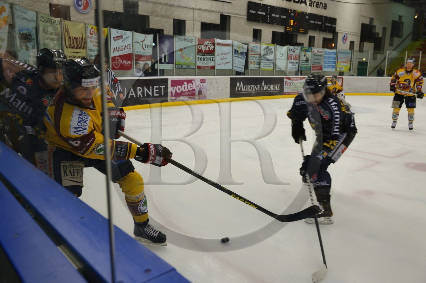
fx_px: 367
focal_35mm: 31
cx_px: 213
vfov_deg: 42.3
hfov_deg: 60.3
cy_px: 142
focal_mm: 31
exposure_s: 1/320
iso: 1600
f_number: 5.6
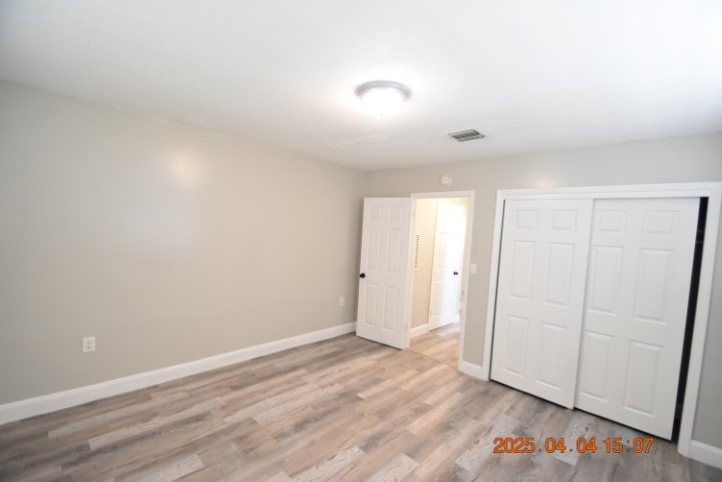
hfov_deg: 100.4
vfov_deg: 77.3
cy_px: 241
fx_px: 301
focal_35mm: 15
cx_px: 361
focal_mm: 10
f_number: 3.5
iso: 1800
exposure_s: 1/60
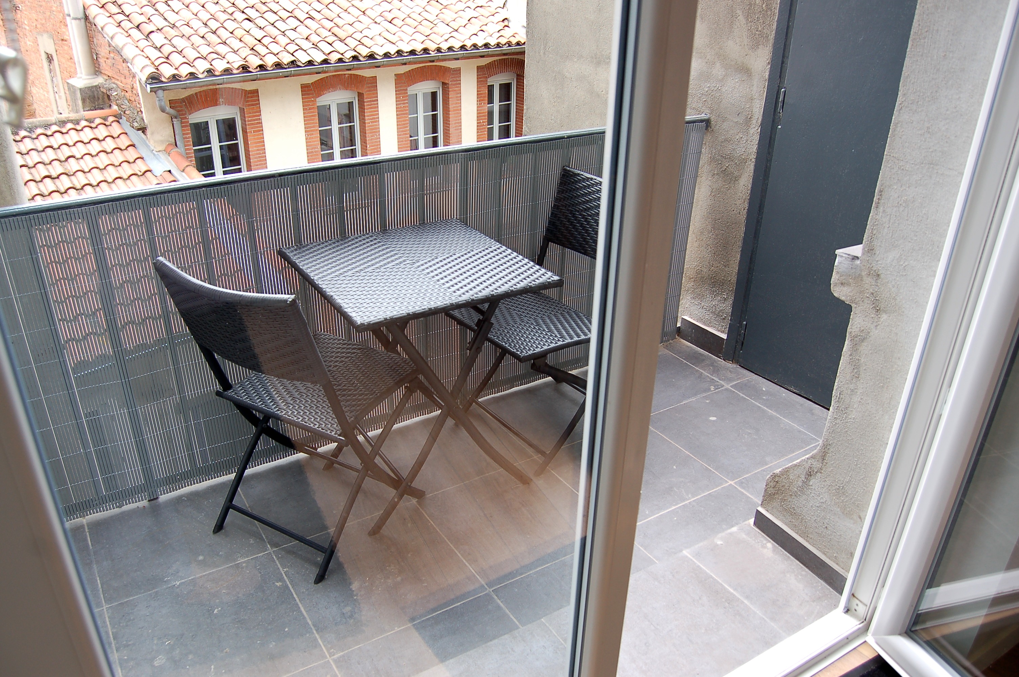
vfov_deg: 47.8
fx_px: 764
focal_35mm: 27
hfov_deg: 67.4
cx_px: 510
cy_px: 338
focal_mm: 18
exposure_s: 1/100
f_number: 5
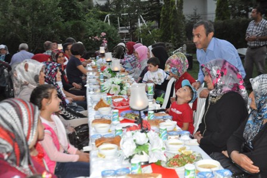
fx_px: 378
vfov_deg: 26.4
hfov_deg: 38.9
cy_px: 89
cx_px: 134
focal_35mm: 51
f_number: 4.5
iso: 1250
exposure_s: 1/60
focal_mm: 34
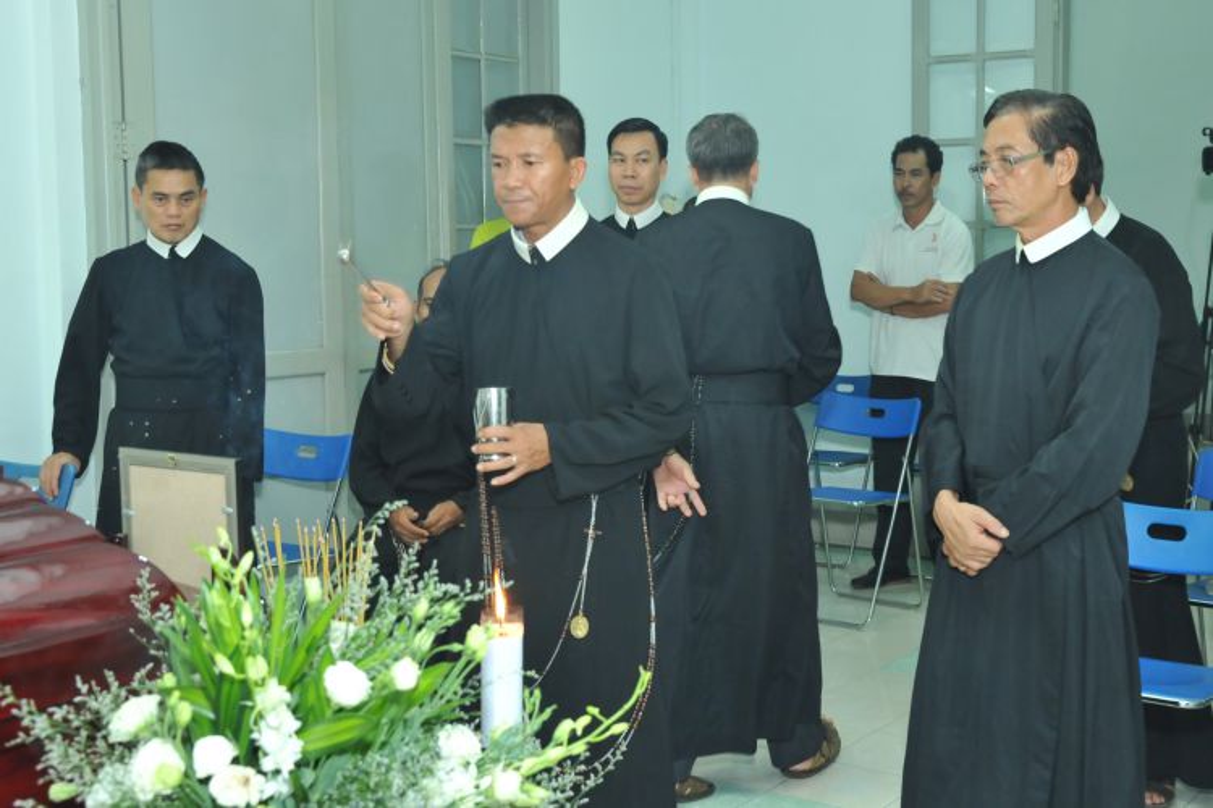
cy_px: 404
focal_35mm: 38
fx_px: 1280
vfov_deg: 35.1
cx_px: 606
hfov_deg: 50.7
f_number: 5
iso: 2000
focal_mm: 38
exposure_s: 1/60
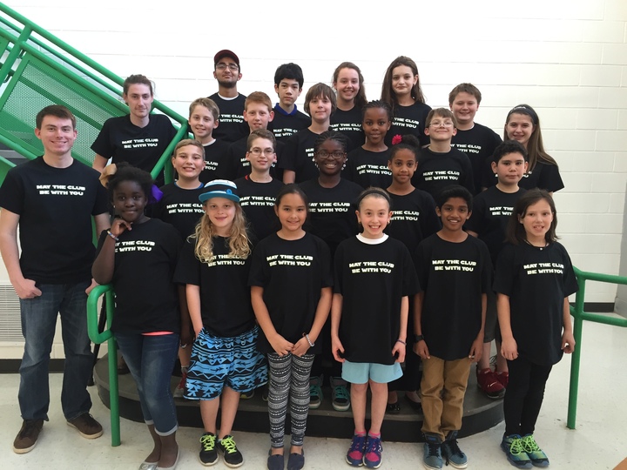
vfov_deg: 48.2
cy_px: 235
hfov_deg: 61.7
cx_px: 314
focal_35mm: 29
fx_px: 525
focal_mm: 4.15
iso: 80
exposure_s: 1/30
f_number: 2.2
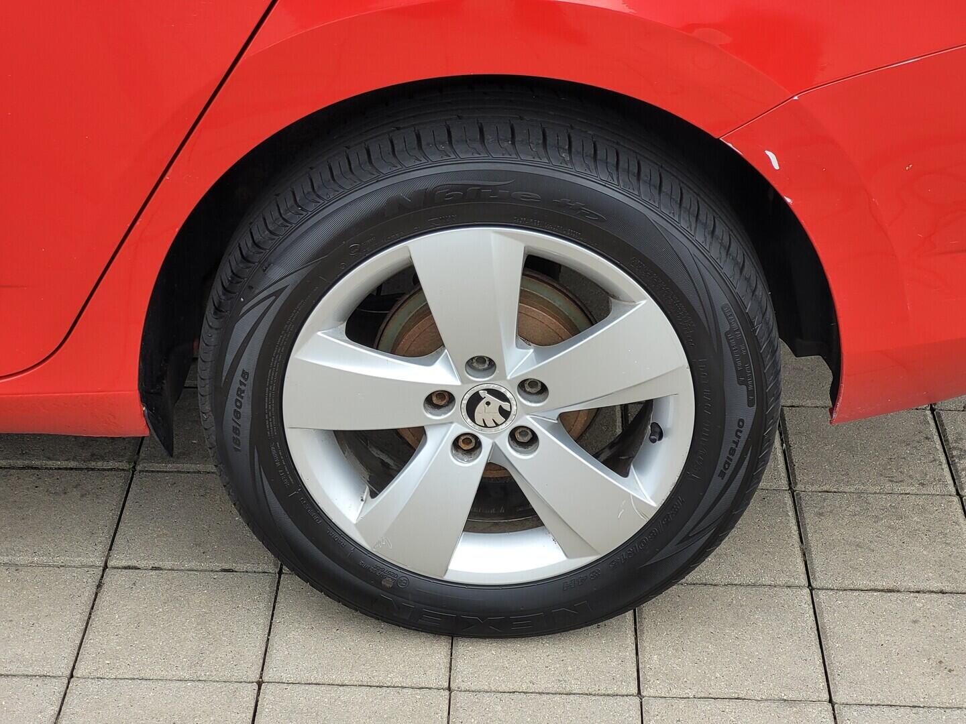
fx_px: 2121
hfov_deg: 25.7
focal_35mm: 76
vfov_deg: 19.4
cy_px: 362
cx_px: 483
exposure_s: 1/100
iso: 40
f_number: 2.4
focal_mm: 7.12
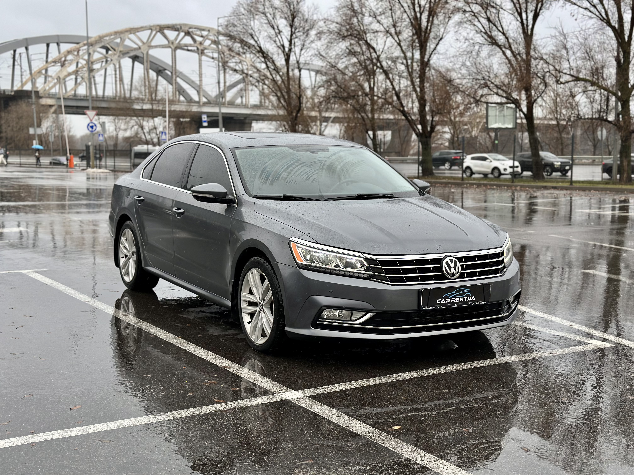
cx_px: 317
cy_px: 238
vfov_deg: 30.3
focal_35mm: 48
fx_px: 879
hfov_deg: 39.7
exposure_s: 1/634
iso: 80
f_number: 1.78
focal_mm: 6.86
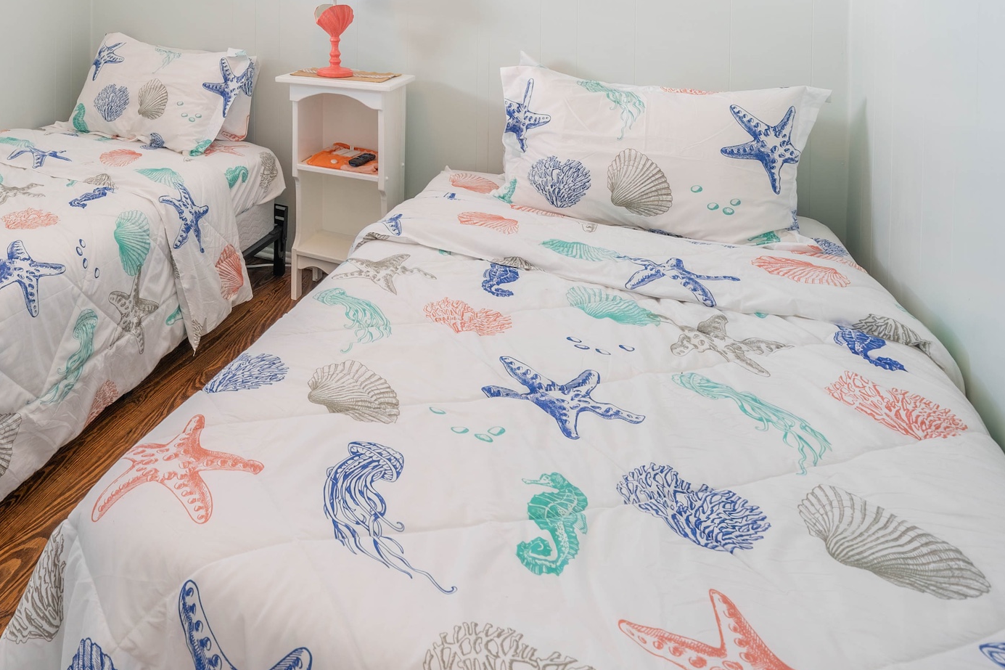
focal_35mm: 26
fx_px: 726
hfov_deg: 62.2
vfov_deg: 42.3
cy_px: -11
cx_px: 170
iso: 640
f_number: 8
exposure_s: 1/100
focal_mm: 12
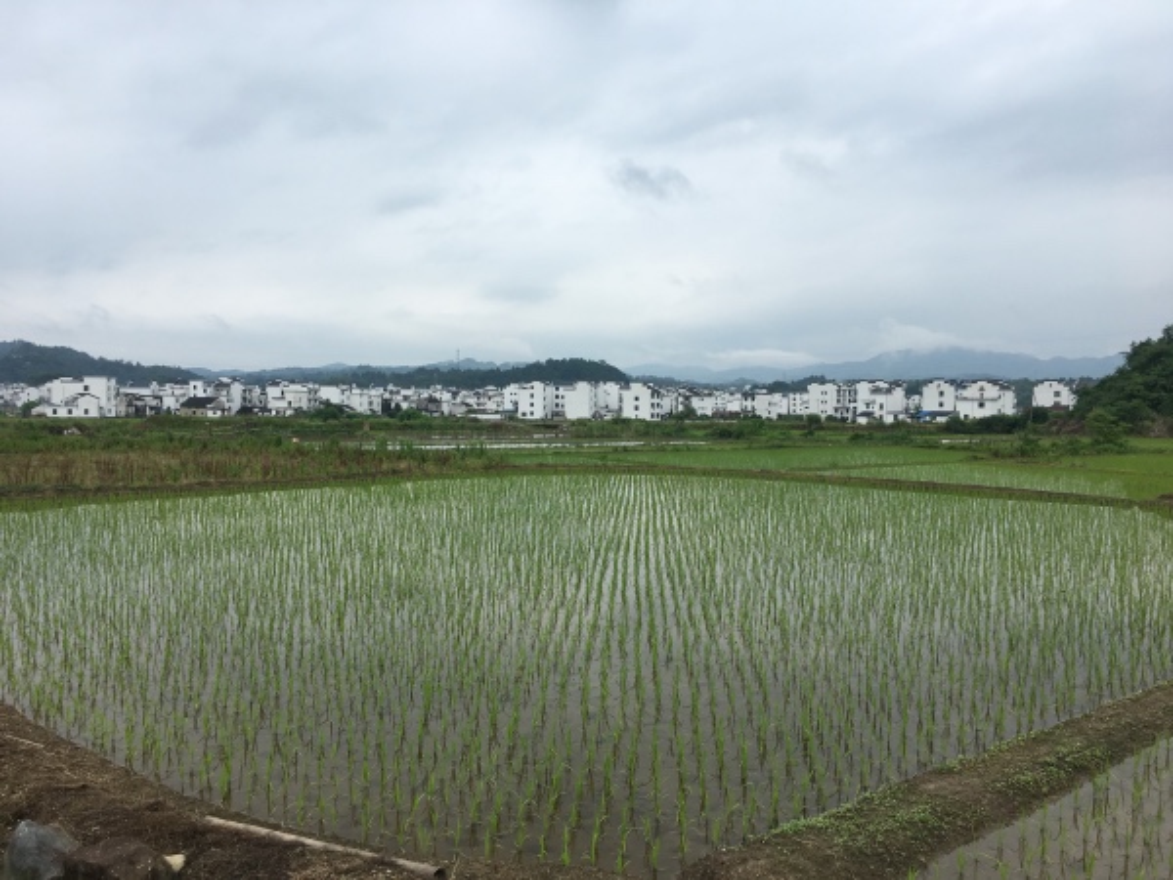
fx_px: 983
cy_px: 440
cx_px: 586
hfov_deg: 61.7
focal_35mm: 29
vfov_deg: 48.2
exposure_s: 1/541
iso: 25
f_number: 2.2
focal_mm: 4.15
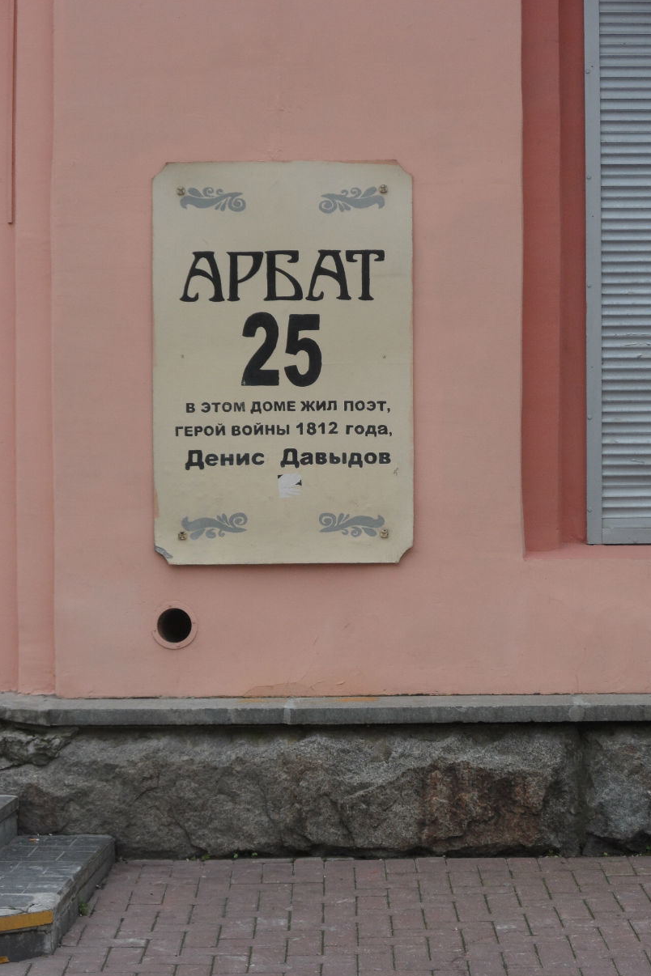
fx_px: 2604
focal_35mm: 96
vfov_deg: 21.2
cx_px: 374
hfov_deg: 14.2
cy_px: 515
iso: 80
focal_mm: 15.9
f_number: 5
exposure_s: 1/60
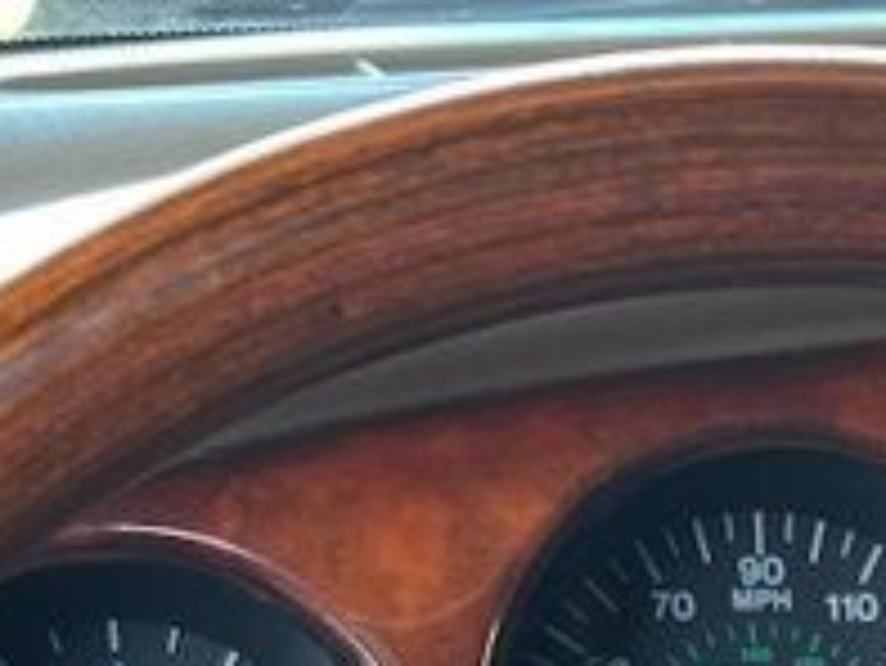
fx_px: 3457
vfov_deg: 9.7
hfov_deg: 14.0
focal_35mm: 135
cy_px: 1584
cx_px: 1201
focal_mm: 5.7
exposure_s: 1/108
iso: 125
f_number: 1.5
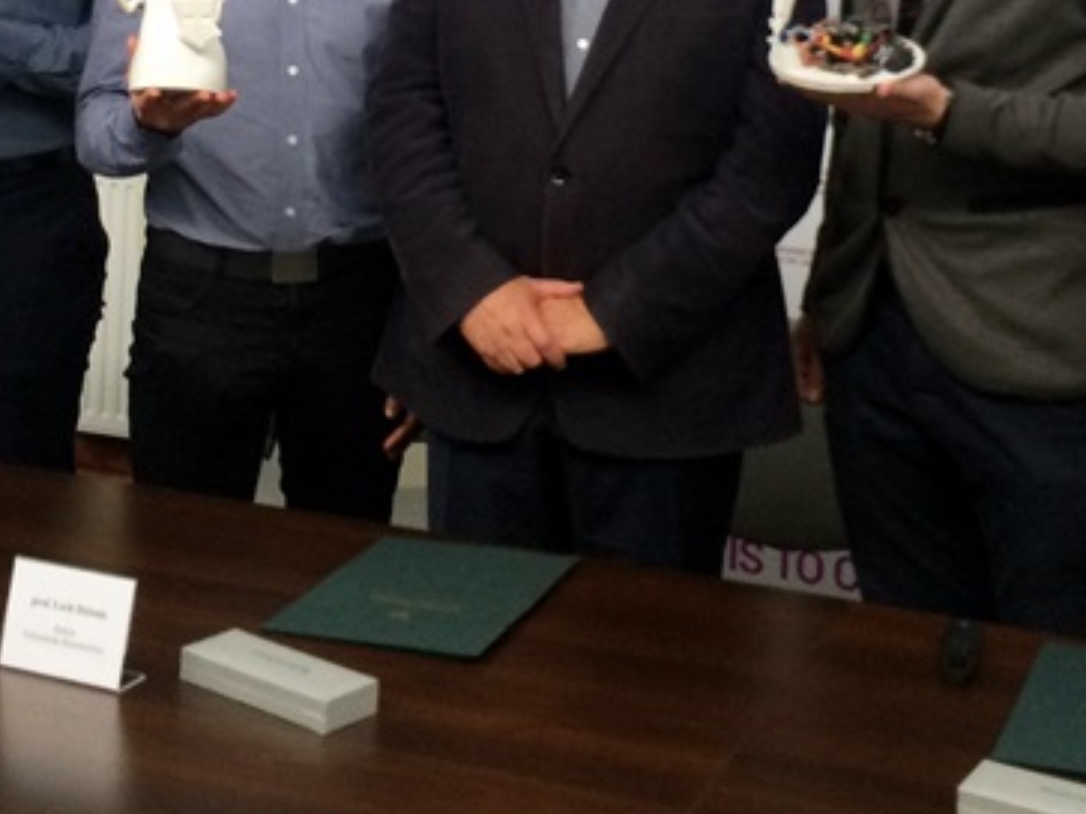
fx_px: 2007
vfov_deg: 21.9
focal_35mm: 64
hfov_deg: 30.2
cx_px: 679
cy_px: -48
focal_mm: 4.15
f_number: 2.2
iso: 50
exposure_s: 1/30
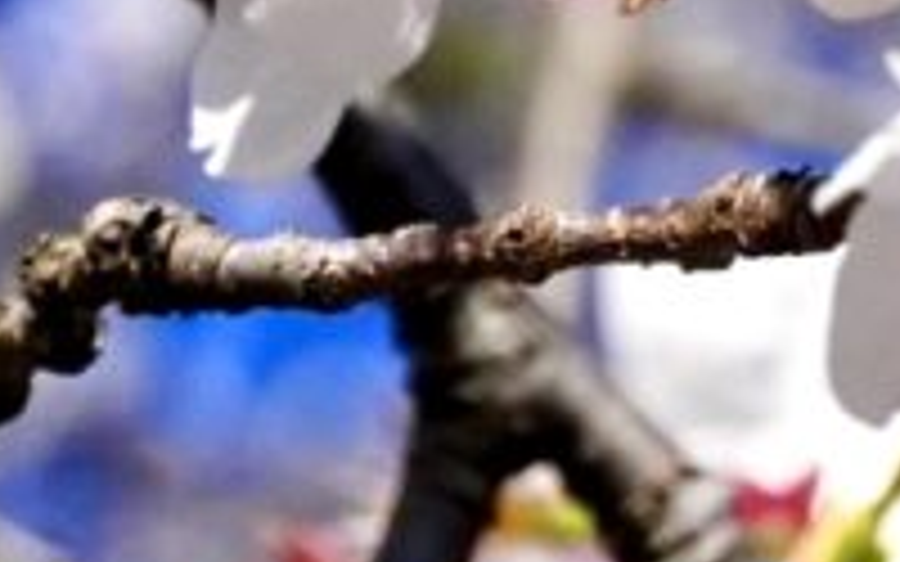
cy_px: -1117
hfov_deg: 4.2
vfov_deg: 2.6
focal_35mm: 490
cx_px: 1778
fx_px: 12019
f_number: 7.1
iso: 800
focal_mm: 50
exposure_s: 1/4000
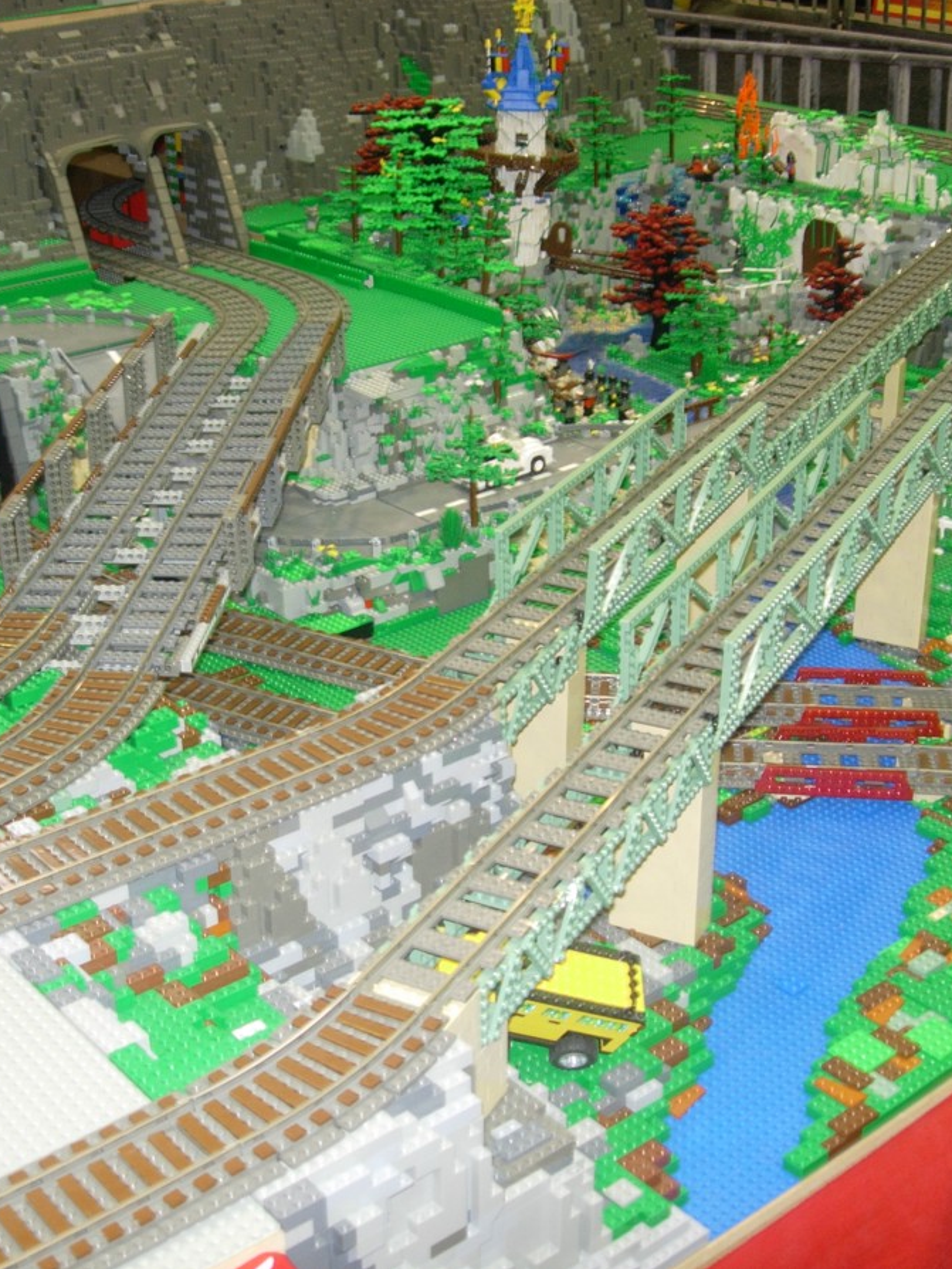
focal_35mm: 51
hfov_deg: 28.6
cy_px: 633
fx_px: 1869
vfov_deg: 37.5
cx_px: 470
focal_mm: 7.8
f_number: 2.8
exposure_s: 1/10
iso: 79
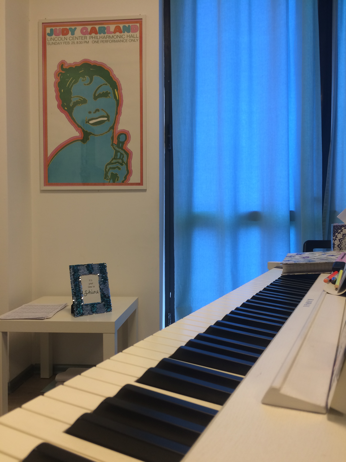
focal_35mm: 29
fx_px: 386
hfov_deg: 48.2
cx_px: 173
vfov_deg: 61.7
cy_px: 231
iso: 100
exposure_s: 1/33
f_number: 2.2
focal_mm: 4.15
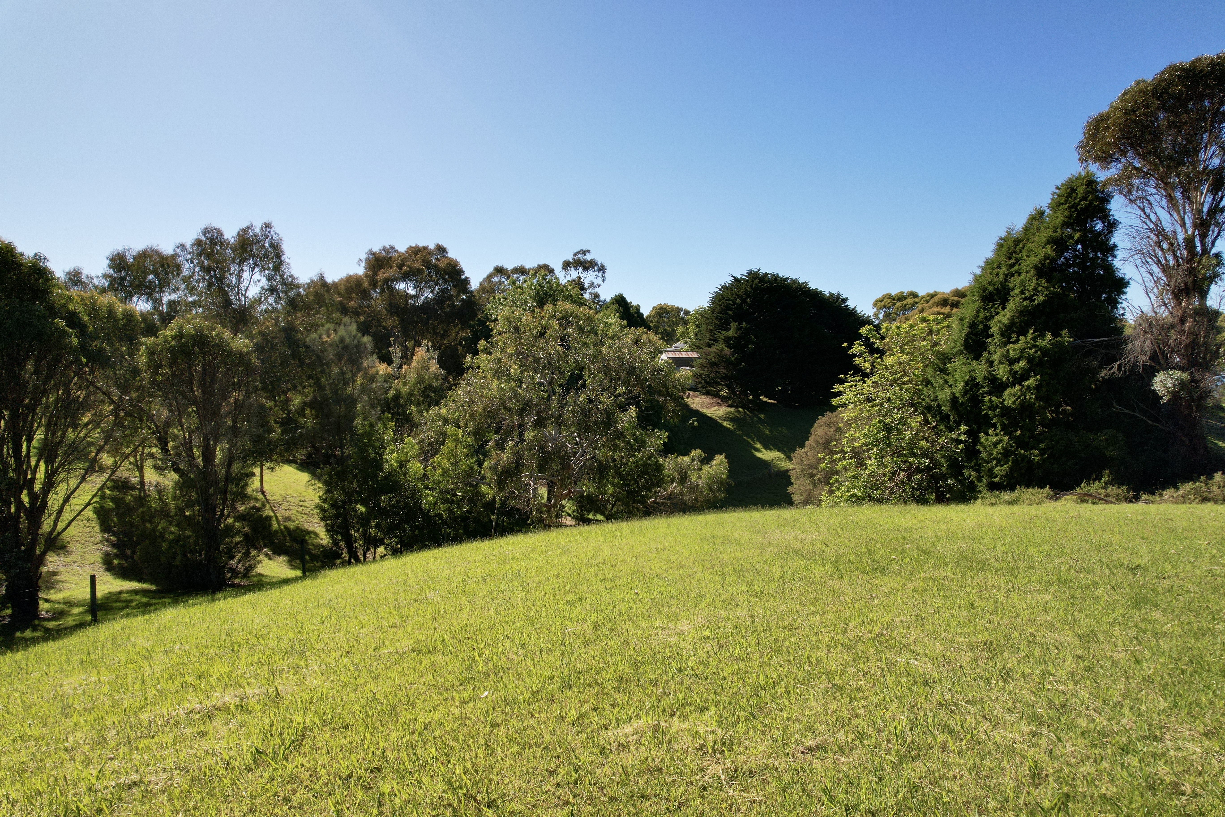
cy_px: 408
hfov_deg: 78.6
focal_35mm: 22
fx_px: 749
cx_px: 612
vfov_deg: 57.2
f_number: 2.8
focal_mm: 8.38
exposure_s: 1/640
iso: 100
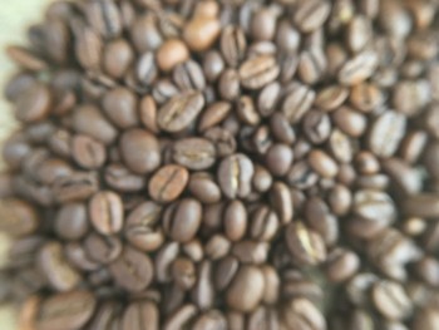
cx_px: 220
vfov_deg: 48.3
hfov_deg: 61.6
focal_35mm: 29
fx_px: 368
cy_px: 165
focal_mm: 4.15
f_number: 2.2
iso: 200
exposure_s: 1/17
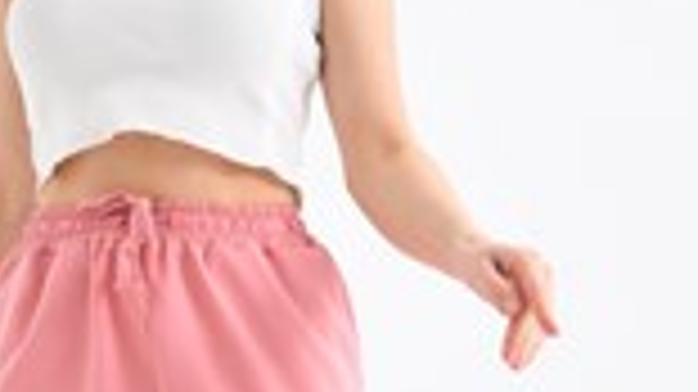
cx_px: 176
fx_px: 3422
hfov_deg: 11.6
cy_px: 608
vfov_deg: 6.5
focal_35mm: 185
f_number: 6.3
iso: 160
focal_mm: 48
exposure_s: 1/125
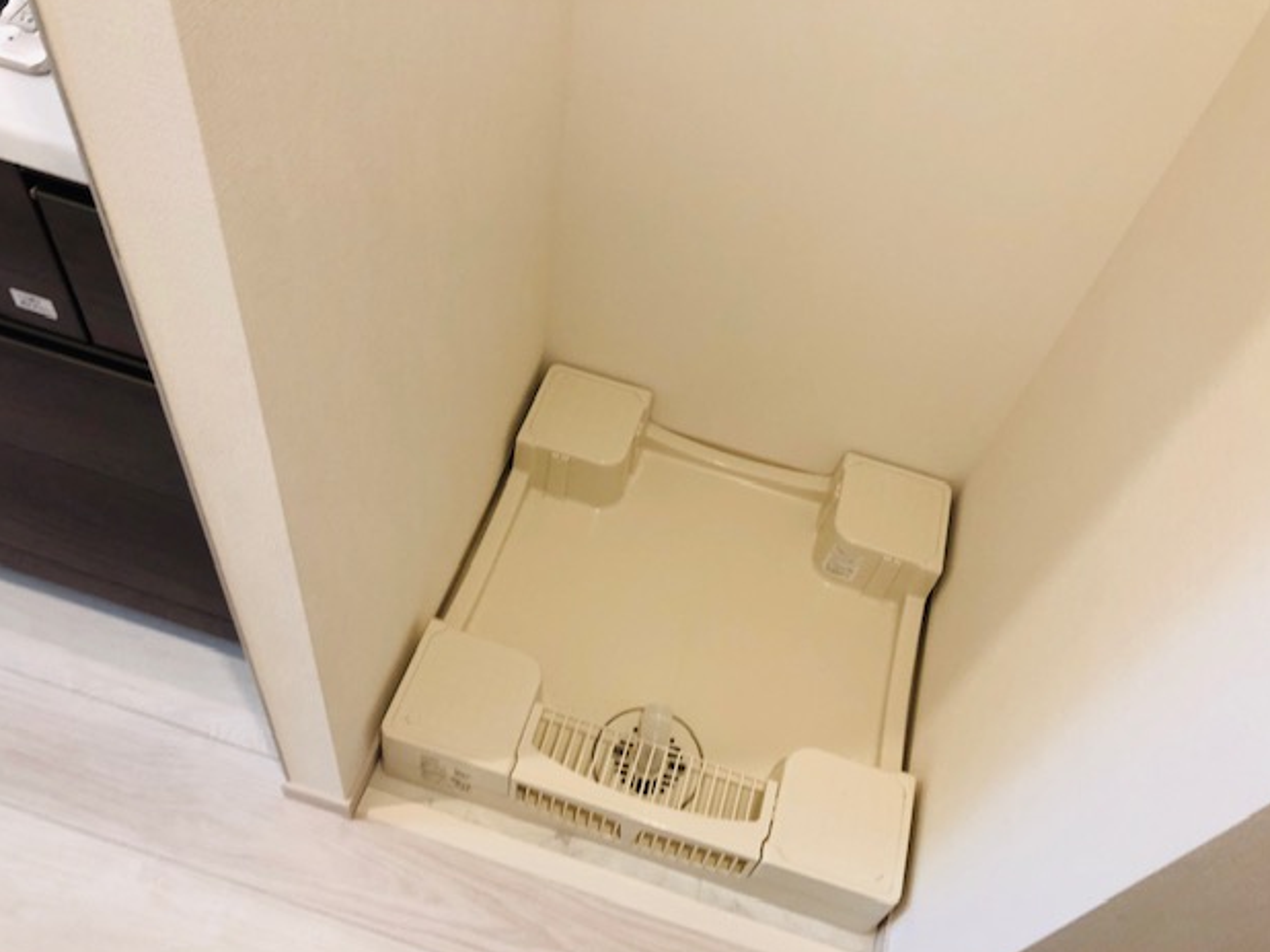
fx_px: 1064
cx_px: 637
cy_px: 483
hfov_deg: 61.7
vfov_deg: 48.2
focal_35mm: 29
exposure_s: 1/20
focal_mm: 3.99
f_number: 1.8
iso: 40
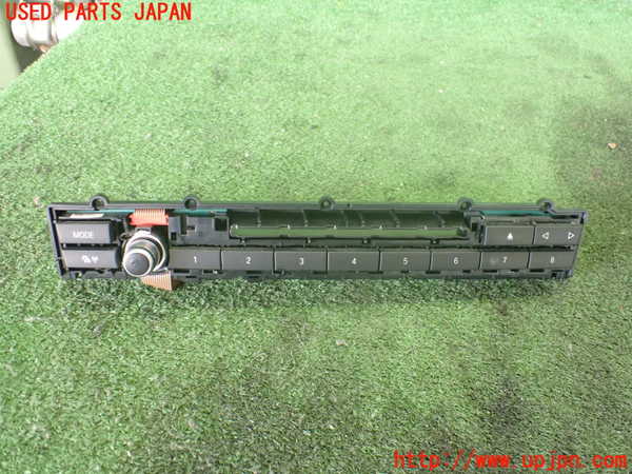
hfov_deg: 60.0
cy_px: 237
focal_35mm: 30
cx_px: 316
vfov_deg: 46.8
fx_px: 548
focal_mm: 5.4
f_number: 2.3
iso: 800
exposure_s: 1/30
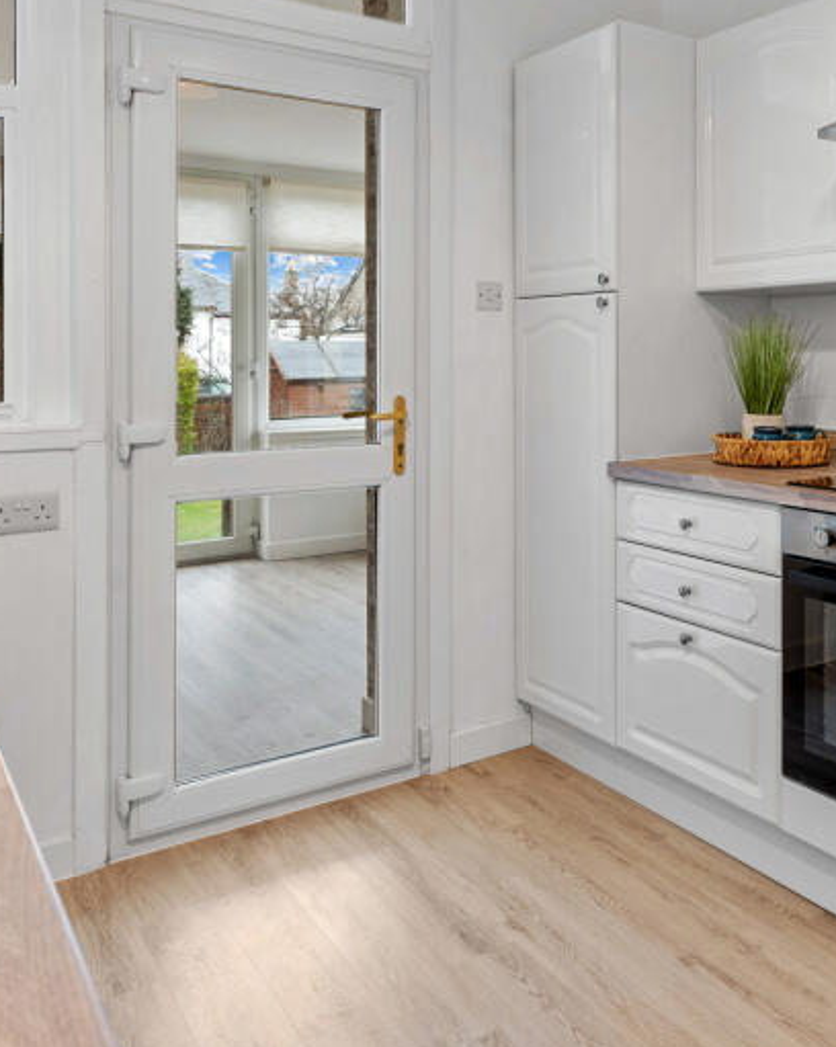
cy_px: 380
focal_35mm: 32
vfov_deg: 54.9
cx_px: 627
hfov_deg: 44.2
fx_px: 991
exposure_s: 1
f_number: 8
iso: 320
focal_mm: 17
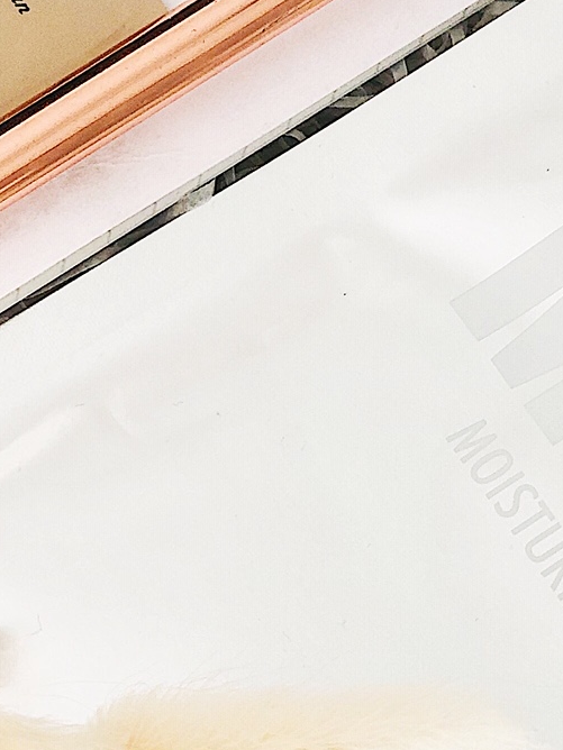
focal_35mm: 157
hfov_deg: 9.5
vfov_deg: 12.6
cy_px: 209
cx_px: 323
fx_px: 3405
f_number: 2.4
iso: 20
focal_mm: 6
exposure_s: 1/50
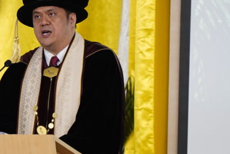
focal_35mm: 491
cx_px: 13
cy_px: 124
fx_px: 3141
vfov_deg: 2.8
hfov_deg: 4.2
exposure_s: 1/160
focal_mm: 159
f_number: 2.8
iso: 3200
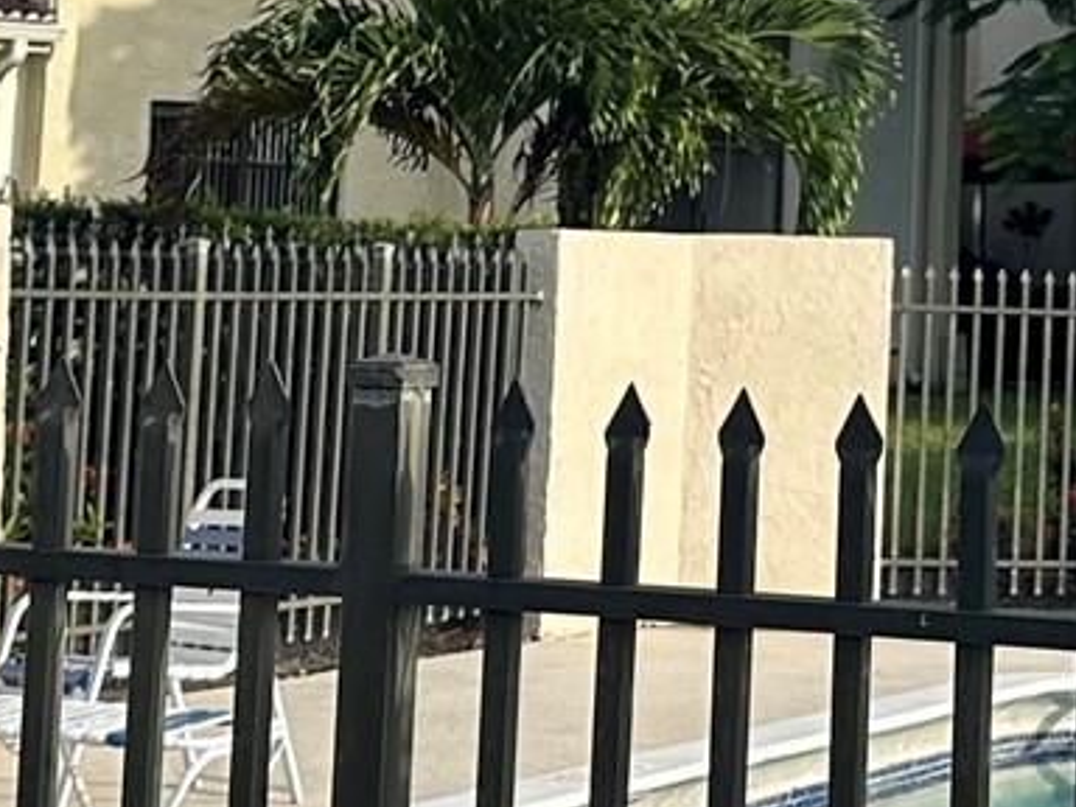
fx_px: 3979
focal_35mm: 128
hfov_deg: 15.1
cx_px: 1126
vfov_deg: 11.4
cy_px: -134
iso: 80
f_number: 1.78
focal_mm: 6.86
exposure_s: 1/3058
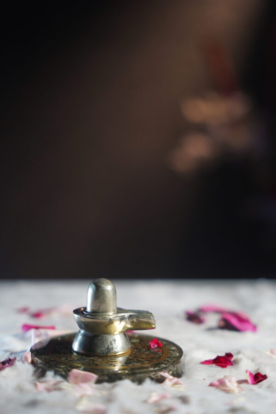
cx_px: 138
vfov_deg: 28.8
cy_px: 207
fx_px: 805
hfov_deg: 19.5
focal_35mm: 70
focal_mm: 70
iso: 320
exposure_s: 1/160
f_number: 2.8
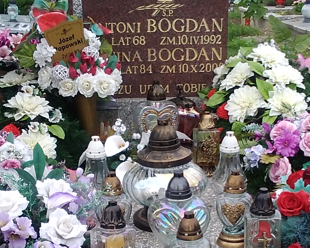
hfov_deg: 23.8
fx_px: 734
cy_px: 193
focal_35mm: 80
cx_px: 176
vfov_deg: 19.0
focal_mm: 2.39
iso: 100
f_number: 2.4
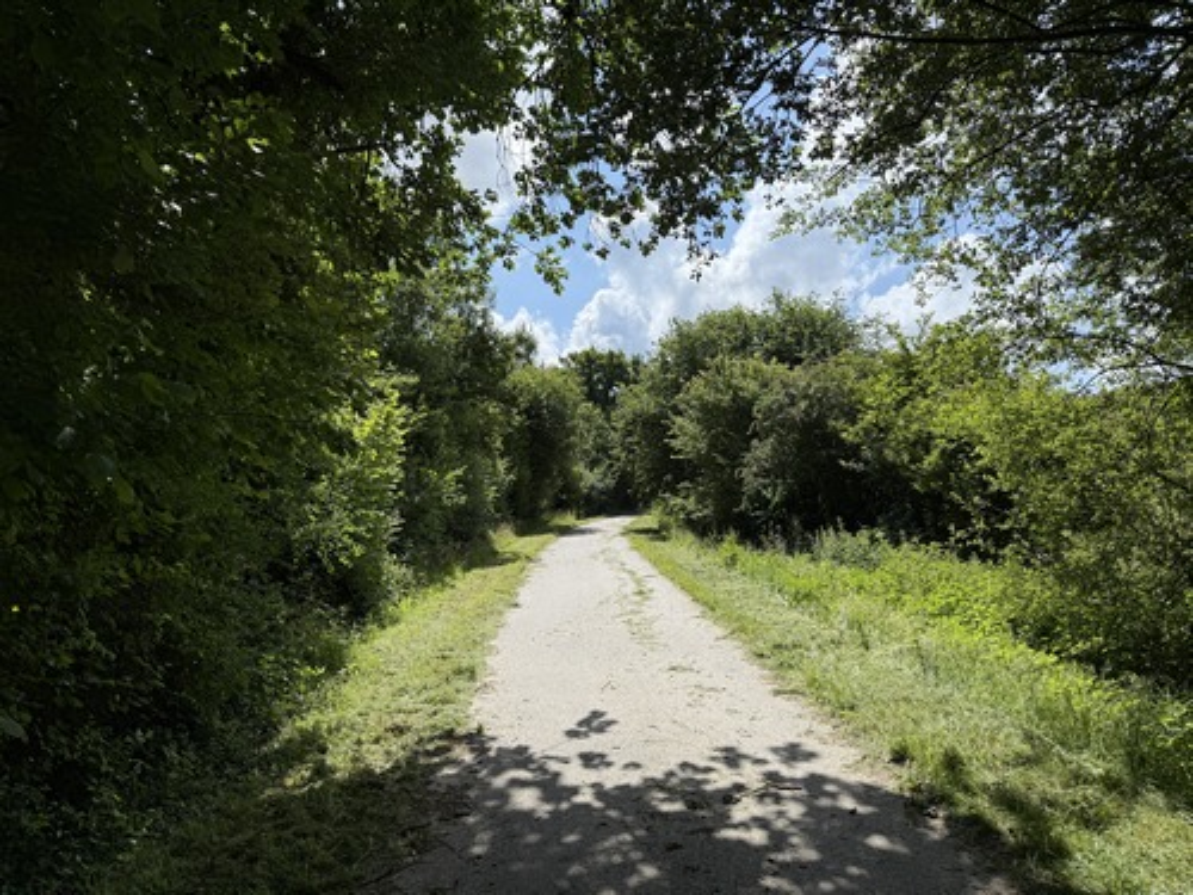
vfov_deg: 56.8
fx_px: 827
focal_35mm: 24
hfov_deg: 71.6
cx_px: 596
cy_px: 448
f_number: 1.78
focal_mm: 6.76
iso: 100
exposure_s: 1/5714
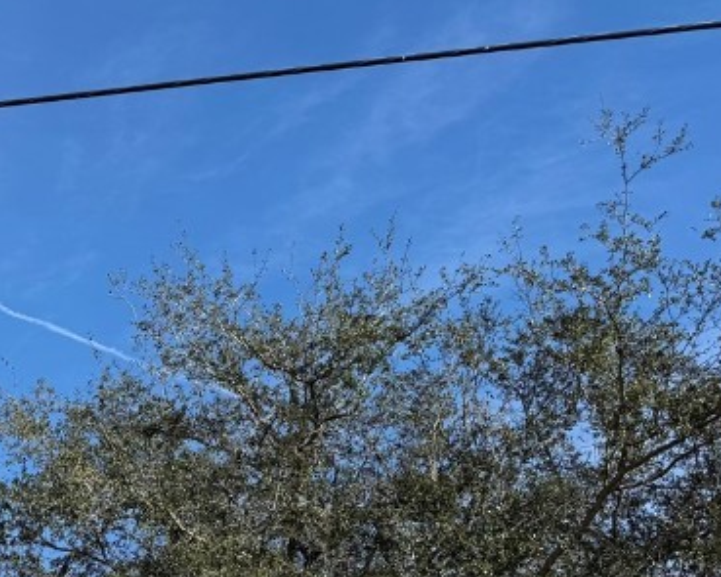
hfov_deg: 26.8
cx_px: -66
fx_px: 1387
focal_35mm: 65
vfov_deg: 22.4
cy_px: 608
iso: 80
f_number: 1.78
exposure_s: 1/3759
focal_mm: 6.76
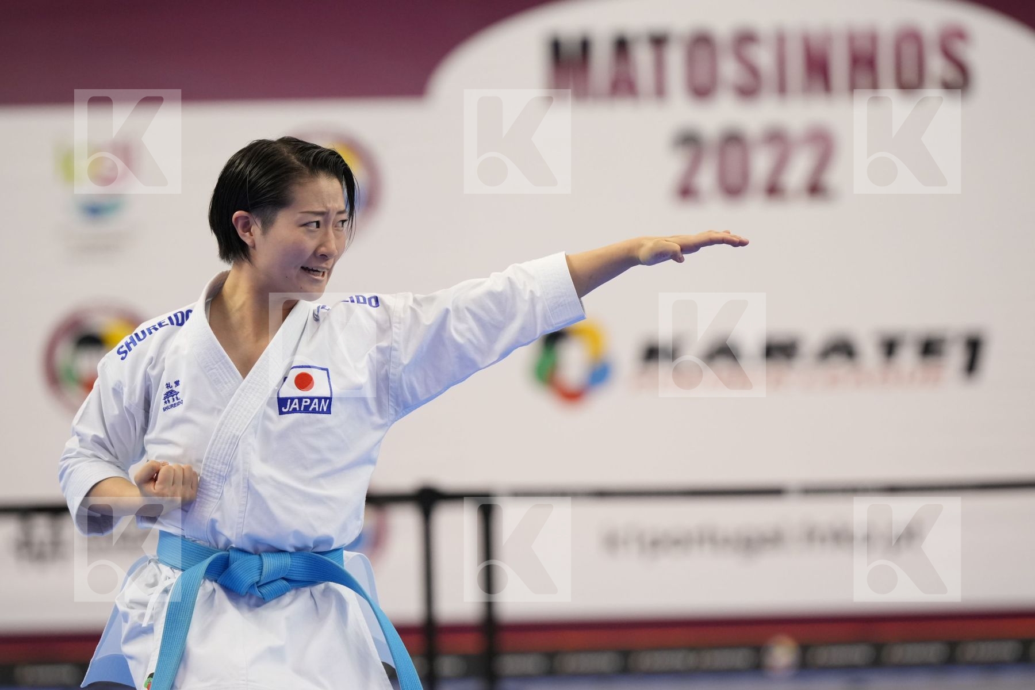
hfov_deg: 9.1
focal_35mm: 225
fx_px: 6468
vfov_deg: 6.1
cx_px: 518
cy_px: 345
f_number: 2.8
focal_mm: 150
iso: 1600
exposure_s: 1/500
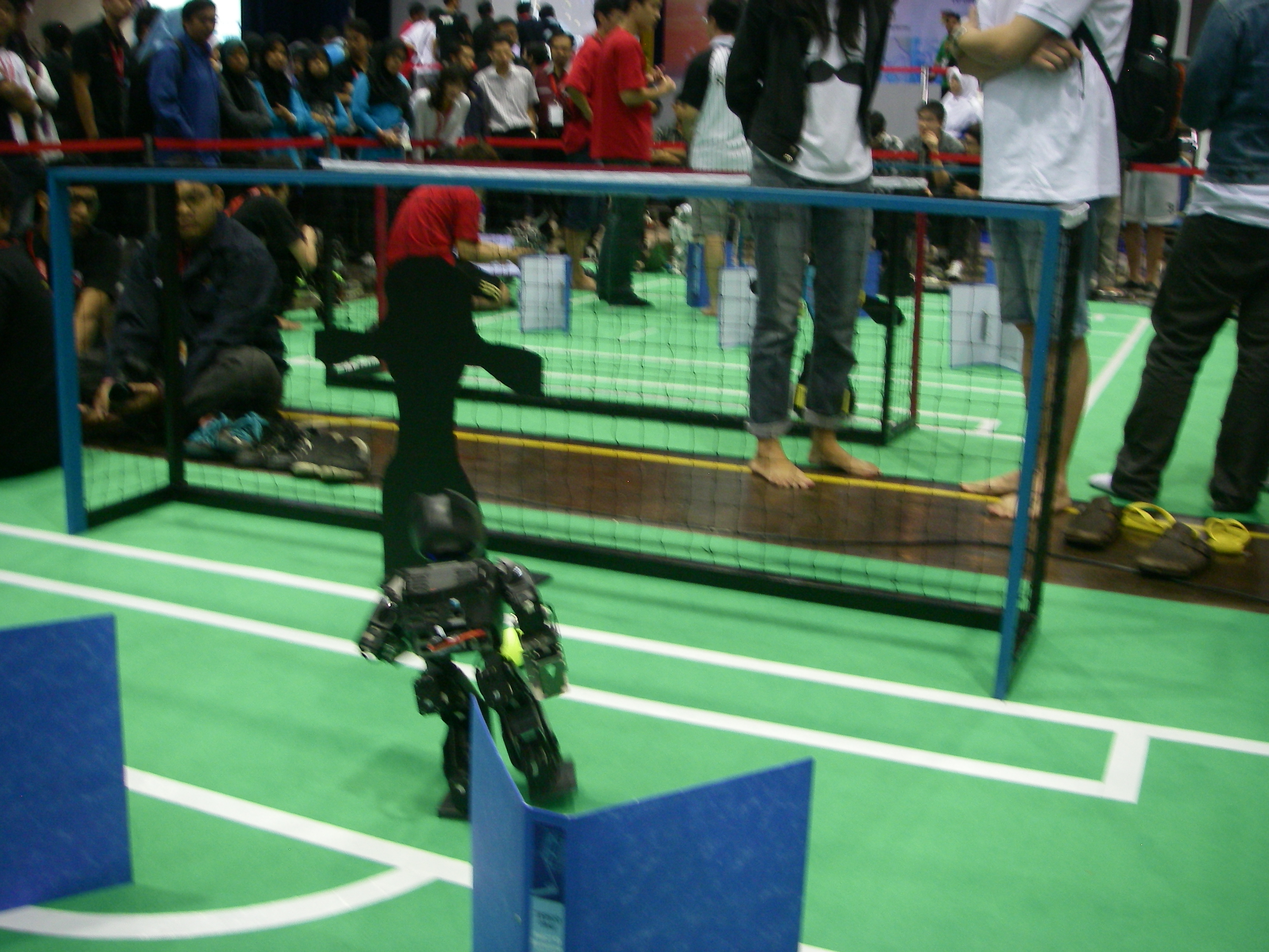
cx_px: 634
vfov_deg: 37.7
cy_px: 476
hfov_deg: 49.0
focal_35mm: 38
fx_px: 1393
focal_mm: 6.3
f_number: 3.3
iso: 200
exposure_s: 1/20
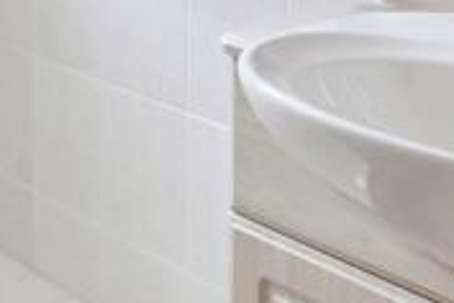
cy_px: -320
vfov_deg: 13.3
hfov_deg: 22.5
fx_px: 1097
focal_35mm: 87
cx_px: -3
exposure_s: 1/20
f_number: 9
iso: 500
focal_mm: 10
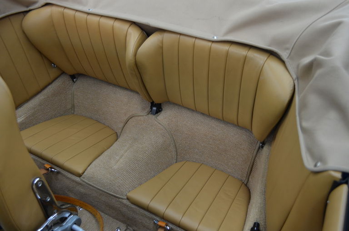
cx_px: 174
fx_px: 319
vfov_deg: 39.8
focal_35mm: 33
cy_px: 116
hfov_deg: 57.3
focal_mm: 22
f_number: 4
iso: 720
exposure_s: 1/60
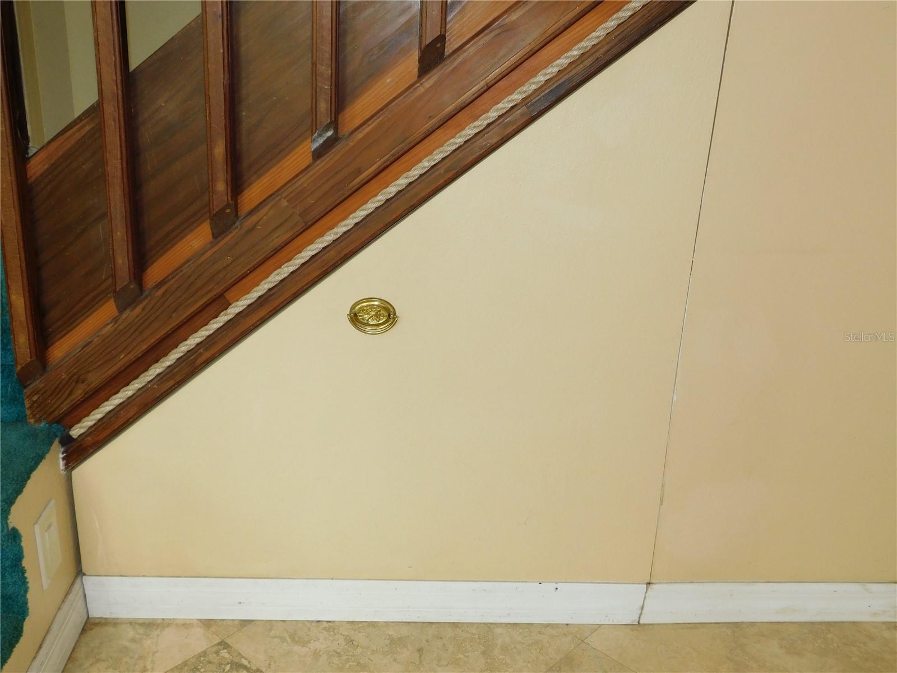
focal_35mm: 36
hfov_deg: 51.4
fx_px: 933
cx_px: 448
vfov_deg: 39.7
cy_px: 336
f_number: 3.5
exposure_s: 1/30
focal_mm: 6.3
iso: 200
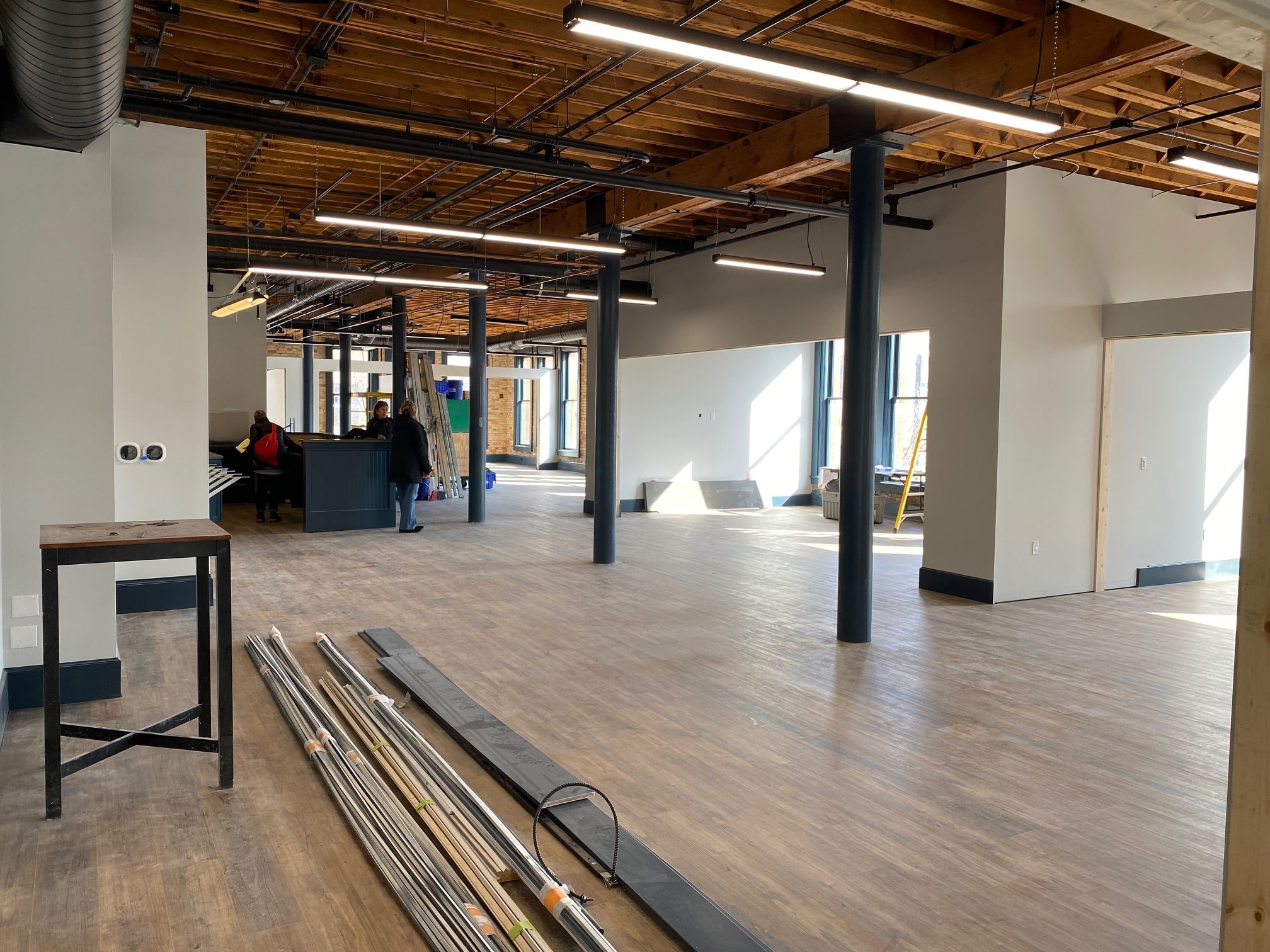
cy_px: 476
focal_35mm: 26
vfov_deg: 53.1
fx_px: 954
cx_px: 635
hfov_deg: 67.3
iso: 64
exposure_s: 1/121
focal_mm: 4.25
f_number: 1.8
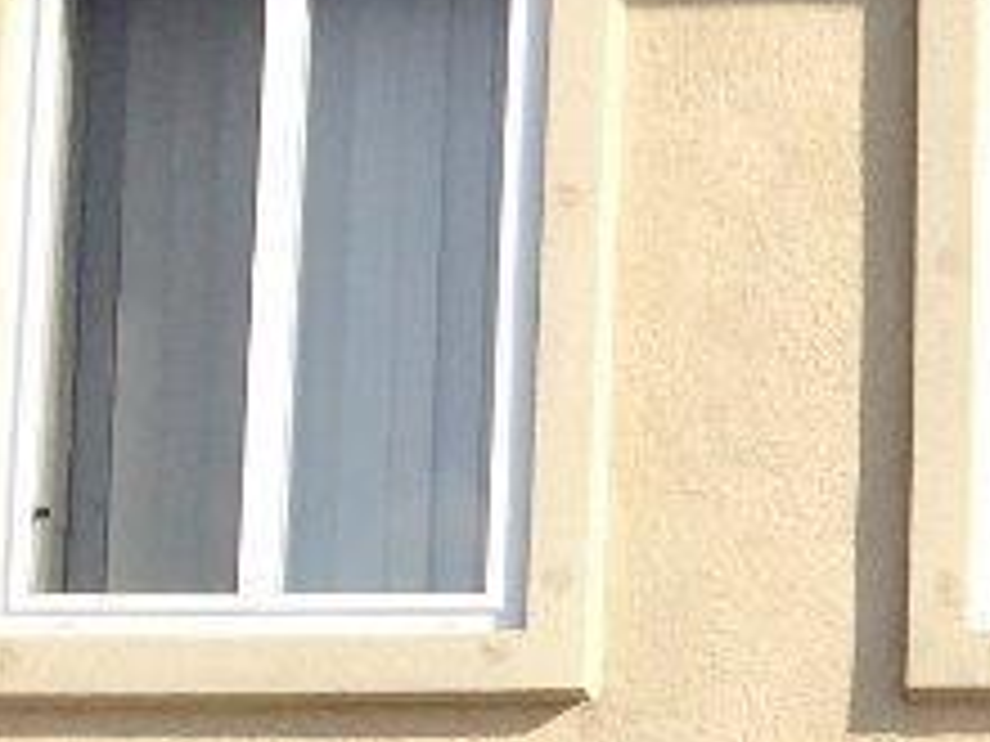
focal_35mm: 190
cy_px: 1313
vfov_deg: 7.6
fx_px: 5434
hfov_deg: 9.4
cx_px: 2286
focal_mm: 4.15
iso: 32
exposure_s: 1/1709
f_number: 2.2
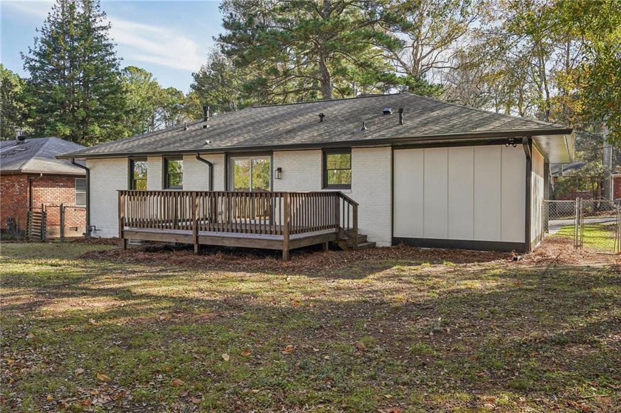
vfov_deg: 44.9
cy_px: 206
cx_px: 310
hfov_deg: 63.7
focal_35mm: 29
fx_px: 500
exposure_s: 1/400
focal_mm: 29
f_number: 8
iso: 800
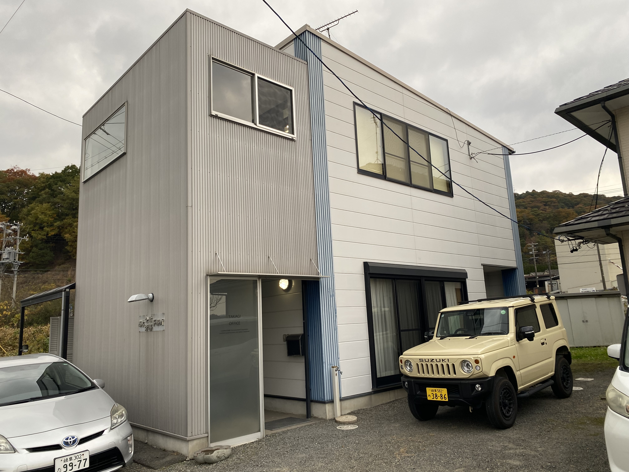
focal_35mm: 26
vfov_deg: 53.1
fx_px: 472
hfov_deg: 67.3
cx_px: 314
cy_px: 236
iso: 40
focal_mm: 4.25
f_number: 1.8
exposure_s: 1/121
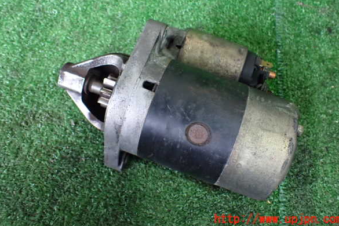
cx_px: 172
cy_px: 96
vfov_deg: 41.0
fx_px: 301
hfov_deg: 58.7
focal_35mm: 32
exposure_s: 1/30
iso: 800
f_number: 2.3
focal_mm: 5.4
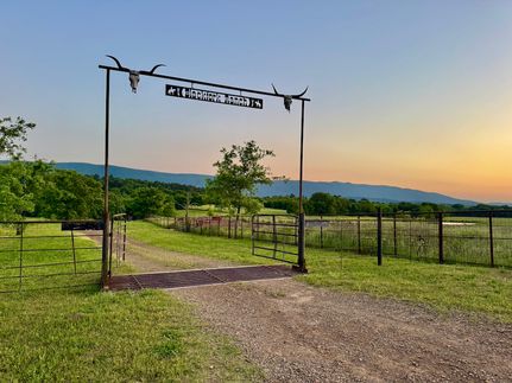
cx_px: 256
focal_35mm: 24
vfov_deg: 56.8
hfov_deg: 71.6
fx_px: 355
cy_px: 192
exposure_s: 1/121
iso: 125
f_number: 1.78
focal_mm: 6.76
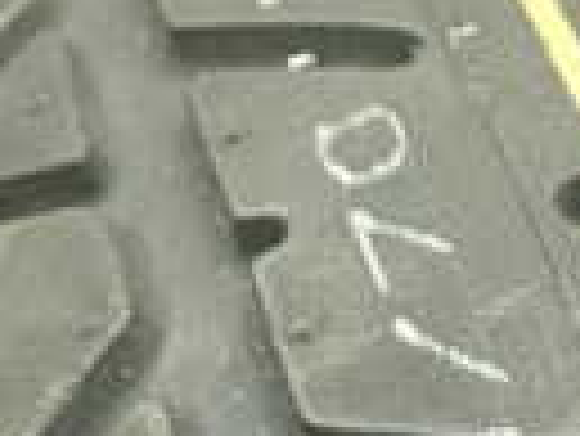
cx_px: 558
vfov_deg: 10.5
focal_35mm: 139
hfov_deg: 14.0
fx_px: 2331
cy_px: 494
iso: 800
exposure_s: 1/125
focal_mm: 5.5
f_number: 2.3
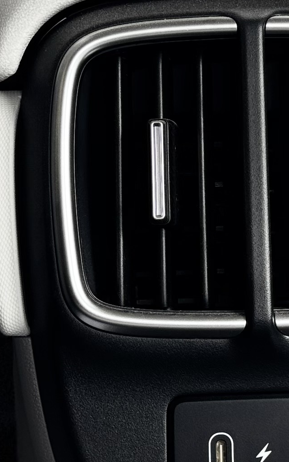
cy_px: 118
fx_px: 1261
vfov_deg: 20.6
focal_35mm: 100
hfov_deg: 13.0
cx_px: 236
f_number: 1.78
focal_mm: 6.76
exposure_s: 1/100
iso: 64
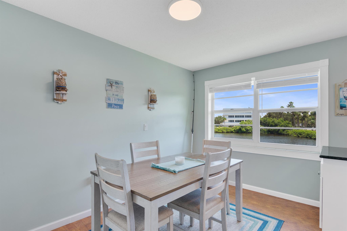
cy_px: 116
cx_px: 174
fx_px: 166
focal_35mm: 17
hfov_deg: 92.4
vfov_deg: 69.6
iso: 320
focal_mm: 11.5
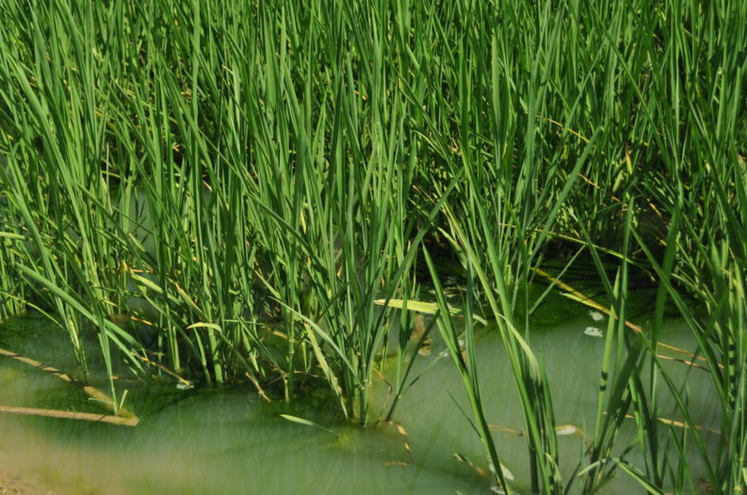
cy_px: 194
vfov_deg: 21.8
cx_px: 313
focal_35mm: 62
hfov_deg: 32.4
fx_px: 1284
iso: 400
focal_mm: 32
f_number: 4.8
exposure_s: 1/2000
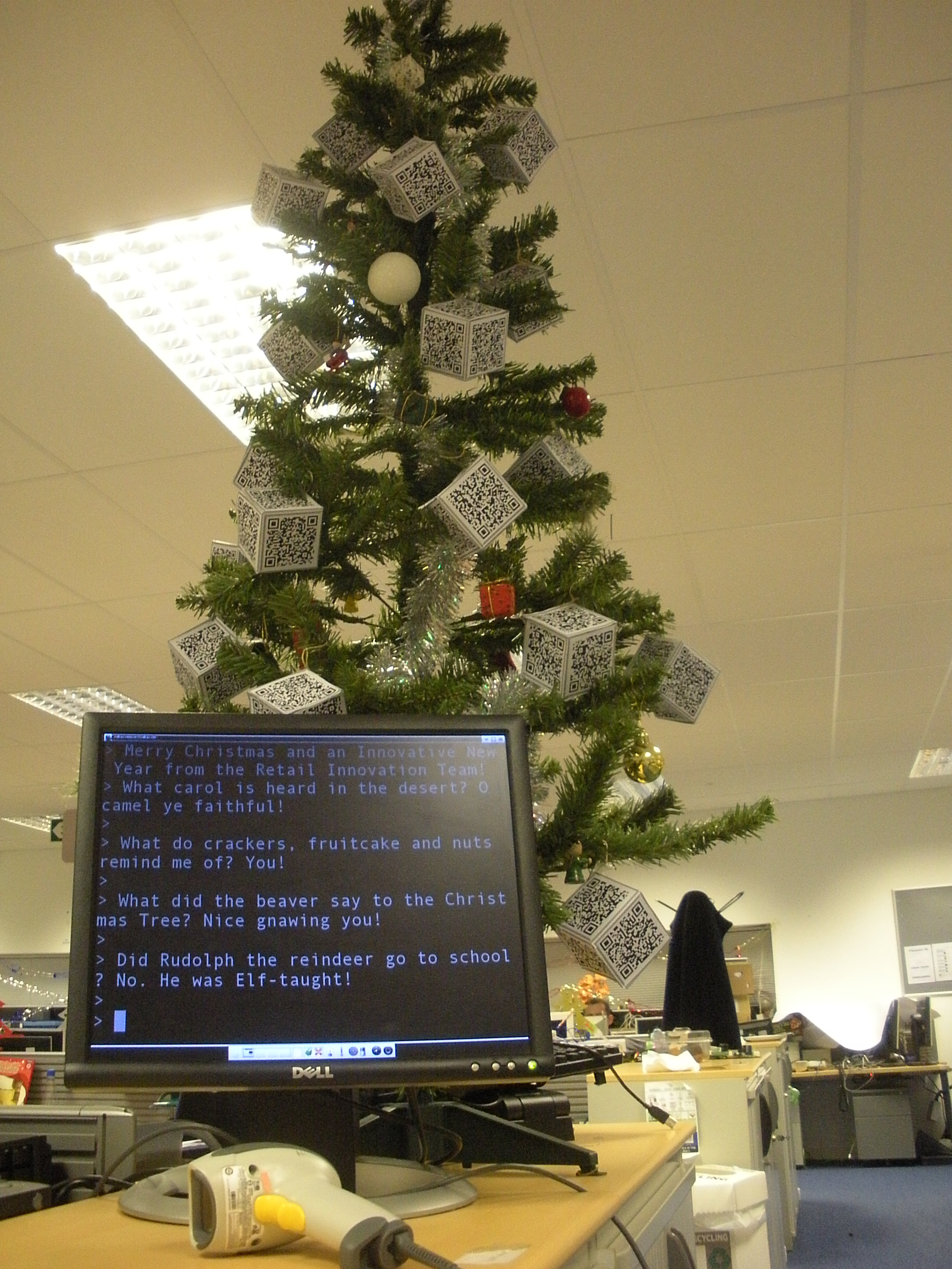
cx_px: 476
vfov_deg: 51.4
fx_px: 1320
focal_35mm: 36
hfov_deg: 39.7
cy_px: 634
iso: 400
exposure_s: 1/18
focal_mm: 6.3
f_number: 3.5
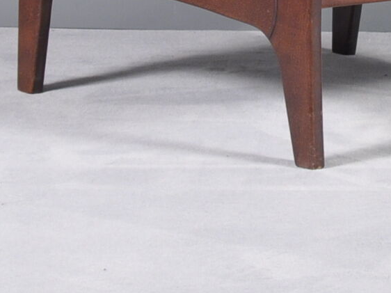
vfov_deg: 7.4
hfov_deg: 9.9
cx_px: 349
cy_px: -127
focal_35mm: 198
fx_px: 2236
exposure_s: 1/5
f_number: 8
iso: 400
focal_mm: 24
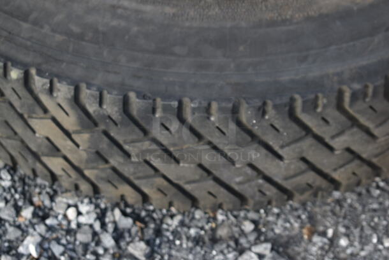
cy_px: 130
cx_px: 194
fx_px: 892
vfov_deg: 16.6
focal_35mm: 82
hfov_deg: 24.6
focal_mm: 55
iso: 100
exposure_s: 1/100
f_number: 6.3
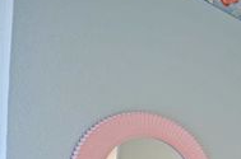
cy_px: 218
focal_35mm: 56
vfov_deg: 21.3
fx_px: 374
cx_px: 428
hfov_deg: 22.3
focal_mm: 10
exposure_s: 1/30
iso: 400
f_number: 4
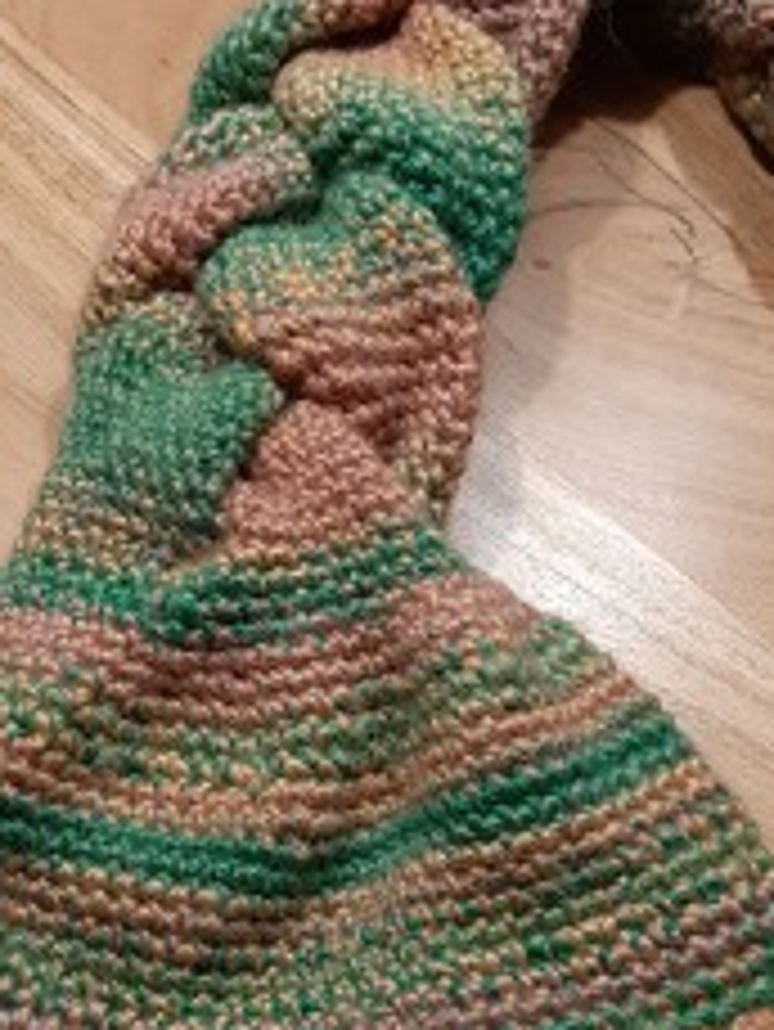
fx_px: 1579
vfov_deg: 36.0
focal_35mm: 53
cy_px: 643
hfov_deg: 27.5
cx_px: 364
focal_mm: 3.93
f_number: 1.7
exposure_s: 1/33
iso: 160
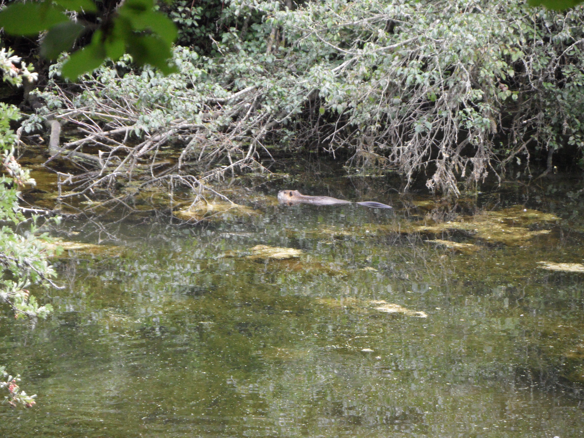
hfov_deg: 7.3
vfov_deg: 5.5
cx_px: 292
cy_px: 219
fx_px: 4555
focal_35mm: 270
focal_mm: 44.4
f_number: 5
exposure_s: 1/60
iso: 240
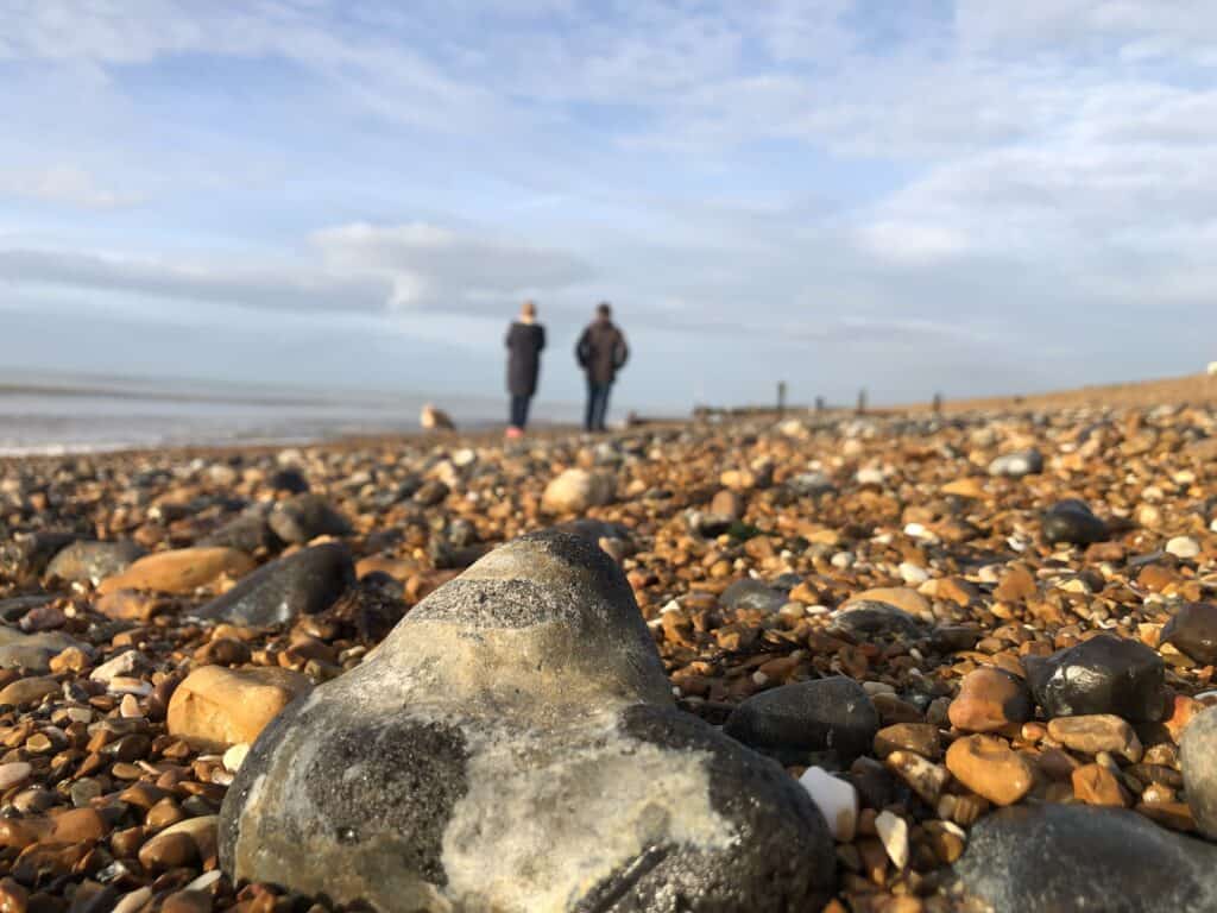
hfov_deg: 63.4
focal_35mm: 28
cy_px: 456
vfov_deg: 49.7
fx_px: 984
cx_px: 608
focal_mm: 3.99
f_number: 1.8
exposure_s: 1/972
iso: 20
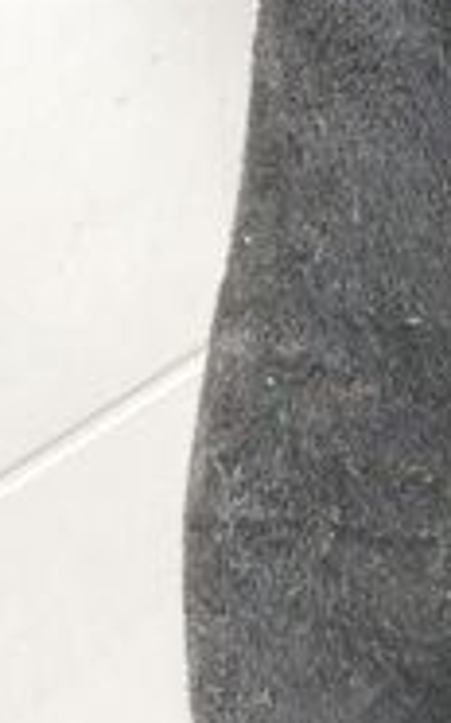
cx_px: 867
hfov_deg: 12.3
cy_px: 253
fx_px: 1871
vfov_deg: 21.8
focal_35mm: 95
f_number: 1.8
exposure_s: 1/50
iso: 359
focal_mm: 4.75
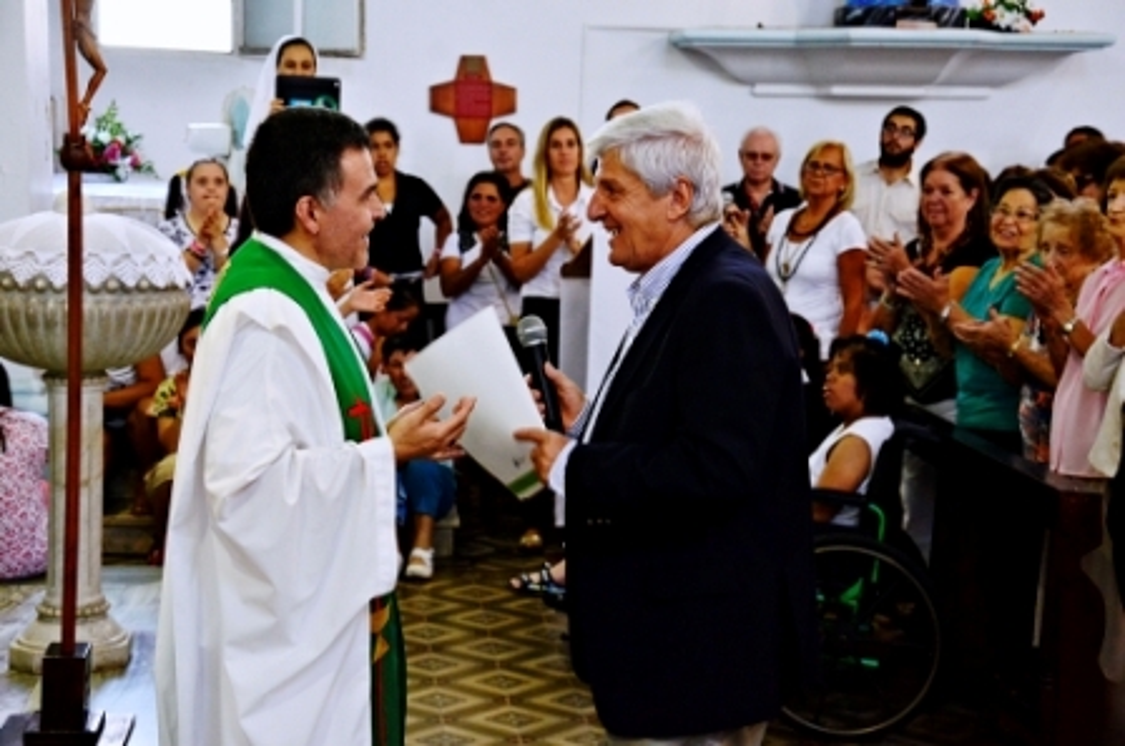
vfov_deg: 18.9
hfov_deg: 28.1
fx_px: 2246
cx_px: 562
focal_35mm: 72
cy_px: 373
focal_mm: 48
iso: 800
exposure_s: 1/100
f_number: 4.8
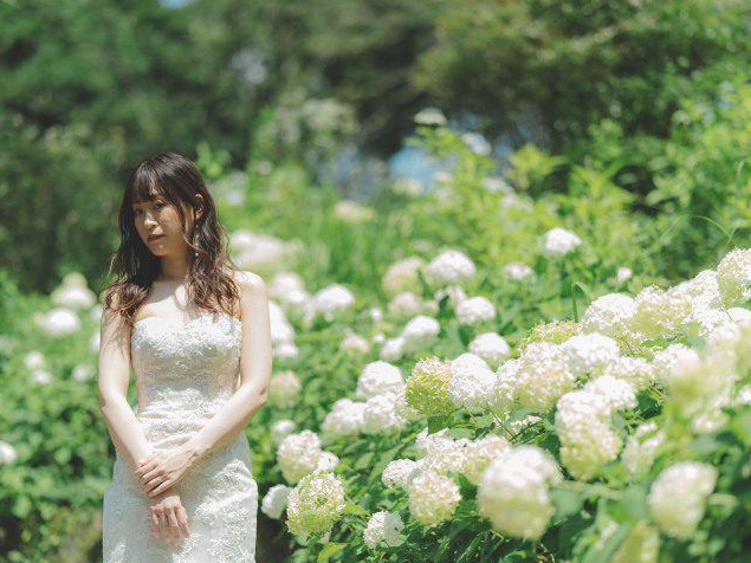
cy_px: 295
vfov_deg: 14.4
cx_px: 384
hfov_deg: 19.1
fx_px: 2234
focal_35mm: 103
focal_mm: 85
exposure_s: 1/8000
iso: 200
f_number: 1.4
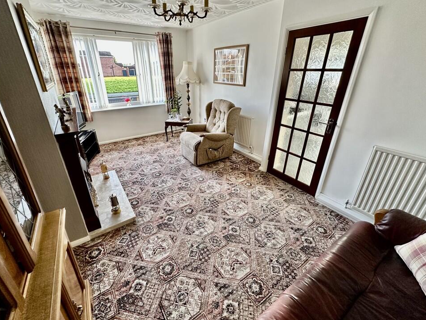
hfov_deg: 98.1
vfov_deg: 81.6
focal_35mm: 15
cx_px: 201
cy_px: 150
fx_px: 185
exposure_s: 1/99
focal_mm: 2.22
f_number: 2.2
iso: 200
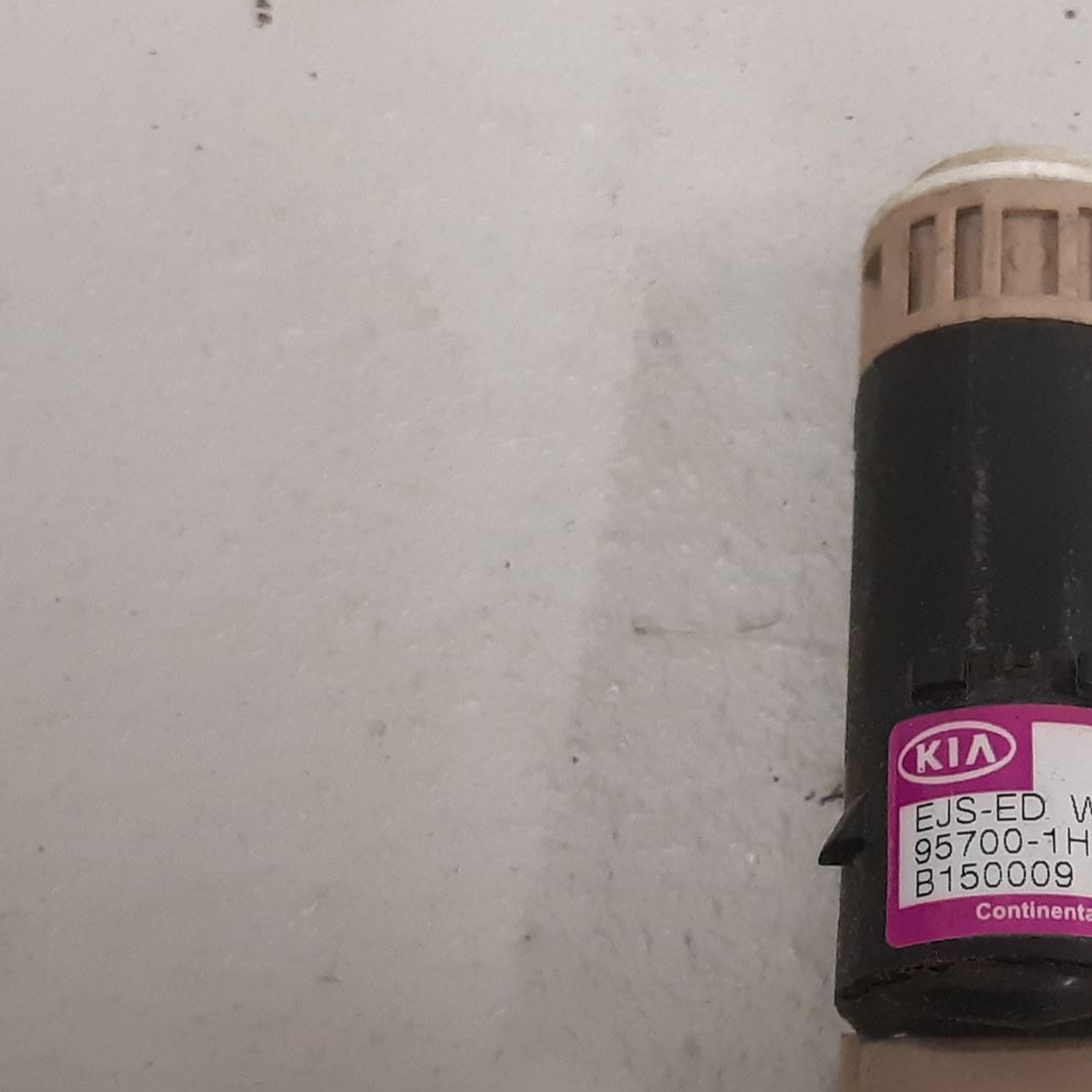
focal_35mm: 46
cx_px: 1055
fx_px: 1642
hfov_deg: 34.0
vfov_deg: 36.3
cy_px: 756
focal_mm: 3.93
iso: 200
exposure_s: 1/50
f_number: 1.7
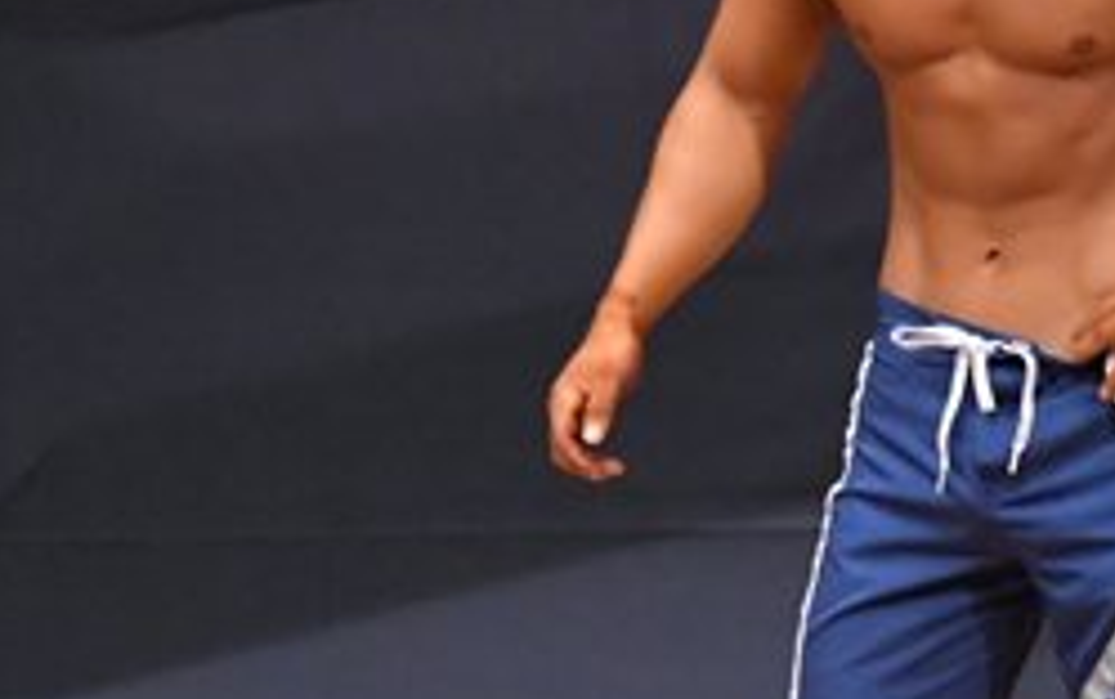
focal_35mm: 902
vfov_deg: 1.5
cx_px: 893
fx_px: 27428
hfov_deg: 2.3
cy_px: 412
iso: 6400
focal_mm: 190
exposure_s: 1/400
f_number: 5.6
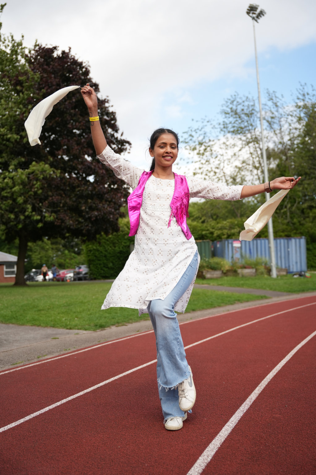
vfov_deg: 54.0
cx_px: 158
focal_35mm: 35
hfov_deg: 37.6
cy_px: 238
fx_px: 465
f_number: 2.8
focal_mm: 35.3
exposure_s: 1/1600
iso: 250
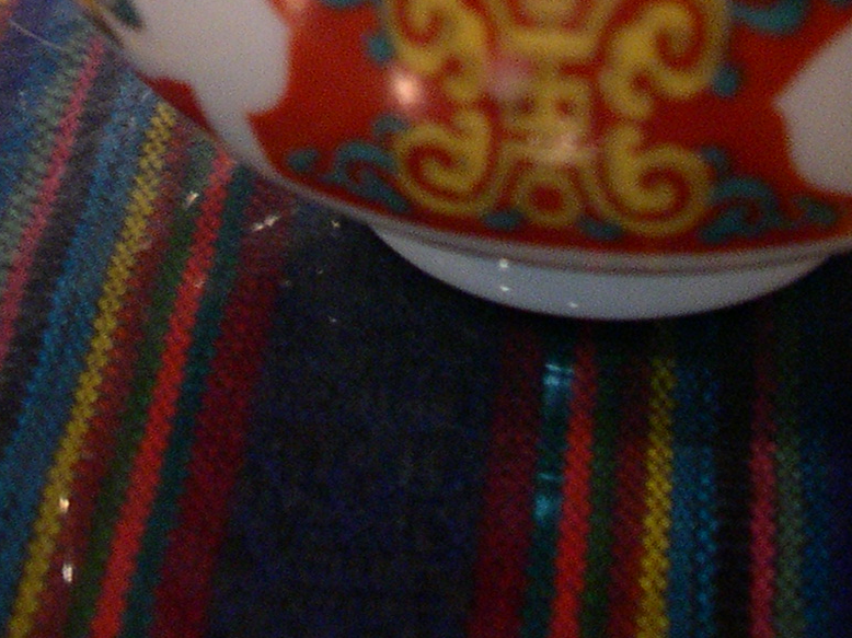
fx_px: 2731
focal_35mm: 111
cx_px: 423
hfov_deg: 17.7
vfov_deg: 12.9
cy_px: -195
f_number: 2.8
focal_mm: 8
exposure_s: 1/3.7
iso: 400
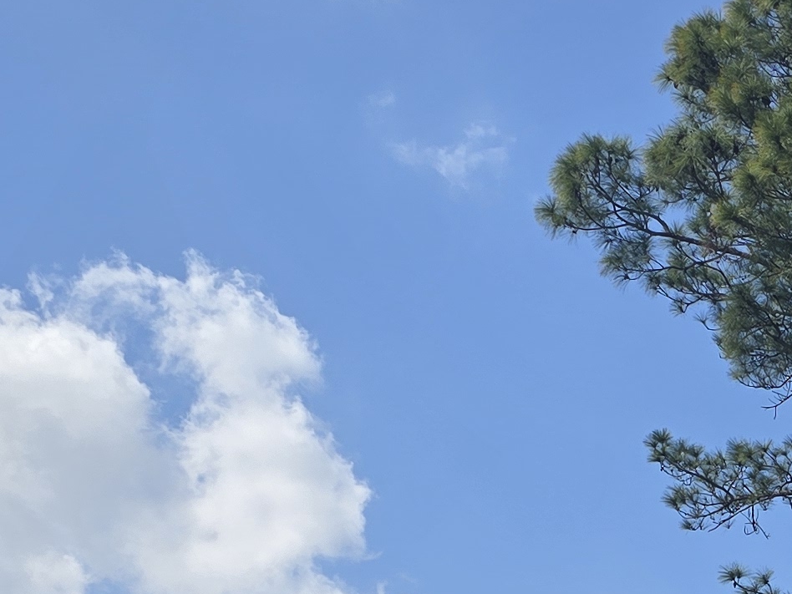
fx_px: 2219
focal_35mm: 97
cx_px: 1163
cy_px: 922
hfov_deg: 18.2
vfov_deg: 14.2
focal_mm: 6.3
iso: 12
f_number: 1.7
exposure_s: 1/868
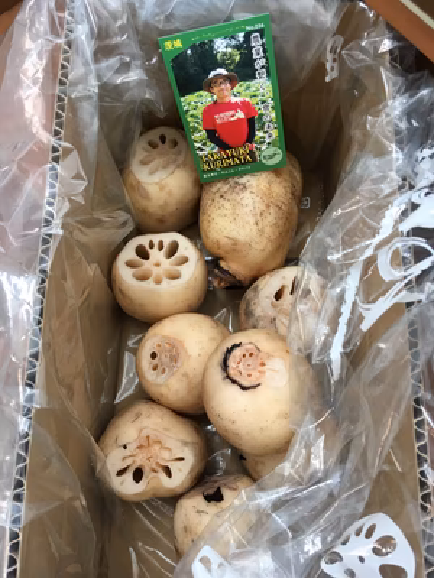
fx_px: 485
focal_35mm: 29
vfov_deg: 61.7
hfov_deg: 48.2
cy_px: 289
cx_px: 217
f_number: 2.2
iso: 25
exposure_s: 1/30
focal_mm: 4.15
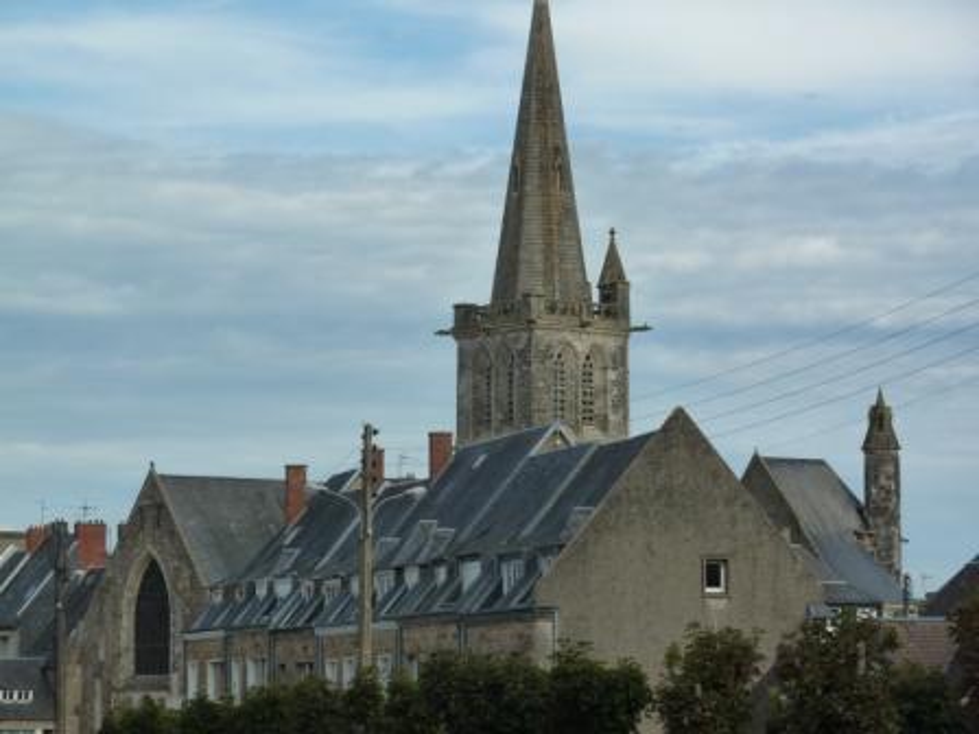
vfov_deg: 11.6
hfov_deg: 15.4
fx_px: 3620
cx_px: 490
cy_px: 367
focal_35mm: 128
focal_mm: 21
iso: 125
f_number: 5
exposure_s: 1/500
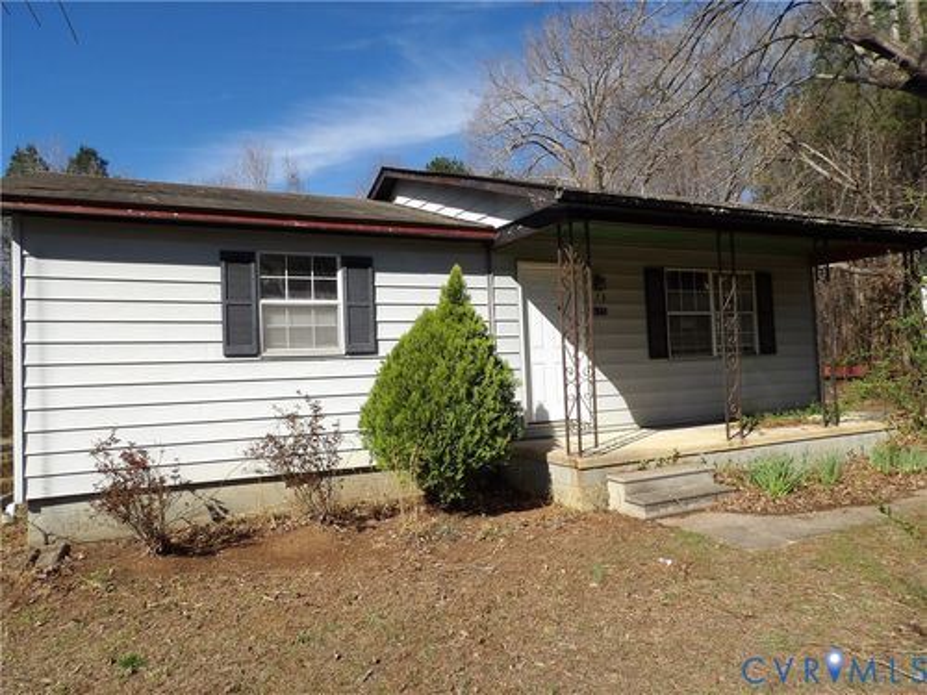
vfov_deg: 56.8
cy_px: 348
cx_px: 464
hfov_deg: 71.6
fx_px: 643
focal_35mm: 24
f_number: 4.6
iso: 100
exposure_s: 1/556
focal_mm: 4.3
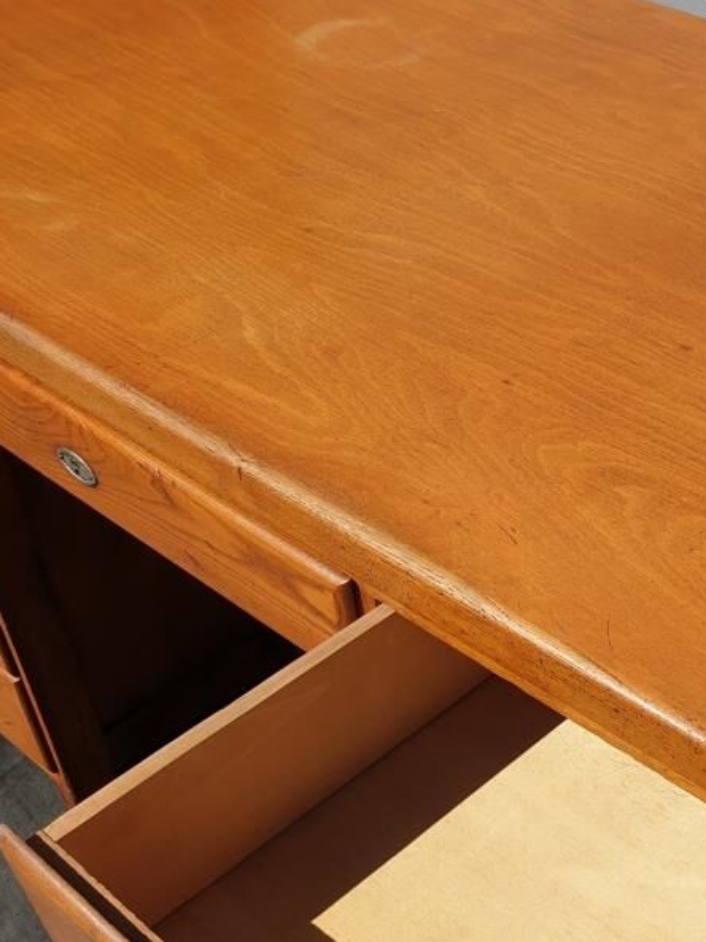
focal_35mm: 45
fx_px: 1224
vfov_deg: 40.1
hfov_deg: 31.3
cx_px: 572
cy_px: 773
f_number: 2.4
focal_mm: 4.3
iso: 50
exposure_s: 1/2146
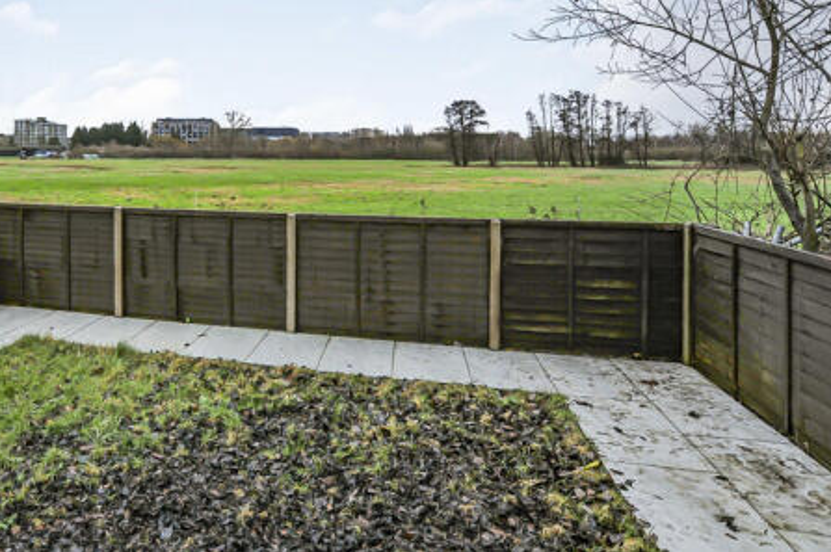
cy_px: 151
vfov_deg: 54.9
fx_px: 507
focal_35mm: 22
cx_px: 268
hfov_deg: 75.8
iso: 250
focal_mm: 10
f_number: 5.6
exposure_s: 1/200
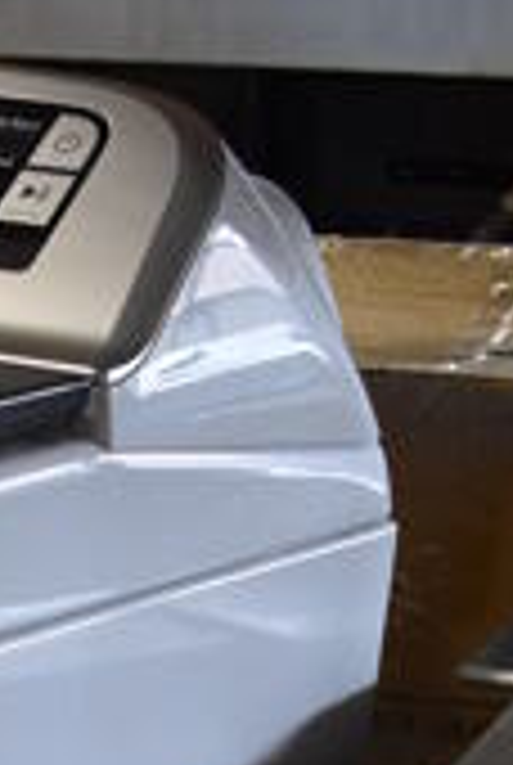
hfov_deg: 8.4
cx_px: -842
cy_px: 1366
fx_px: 3087
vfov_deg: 12.9
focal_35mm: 145
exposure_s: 1/125
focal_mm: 18
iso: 1400
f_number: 3.5
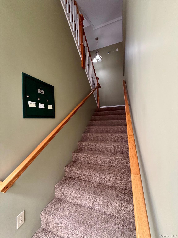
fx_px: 96
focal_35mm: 14
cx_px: 89
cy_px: 119
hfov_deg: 85.7
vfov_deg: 102.1
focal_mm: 2.22
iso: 200
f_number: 2.2
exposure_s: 1/60
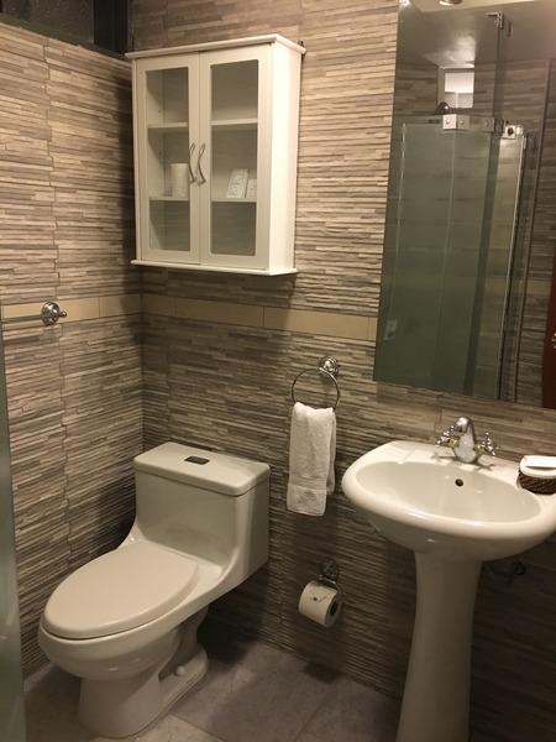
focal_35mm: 29
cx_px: 278
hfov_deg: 48.2
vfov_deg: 61.7
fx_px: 621
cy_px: 371
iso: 200
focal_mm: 4.15
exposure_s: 1/30
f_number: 2.2
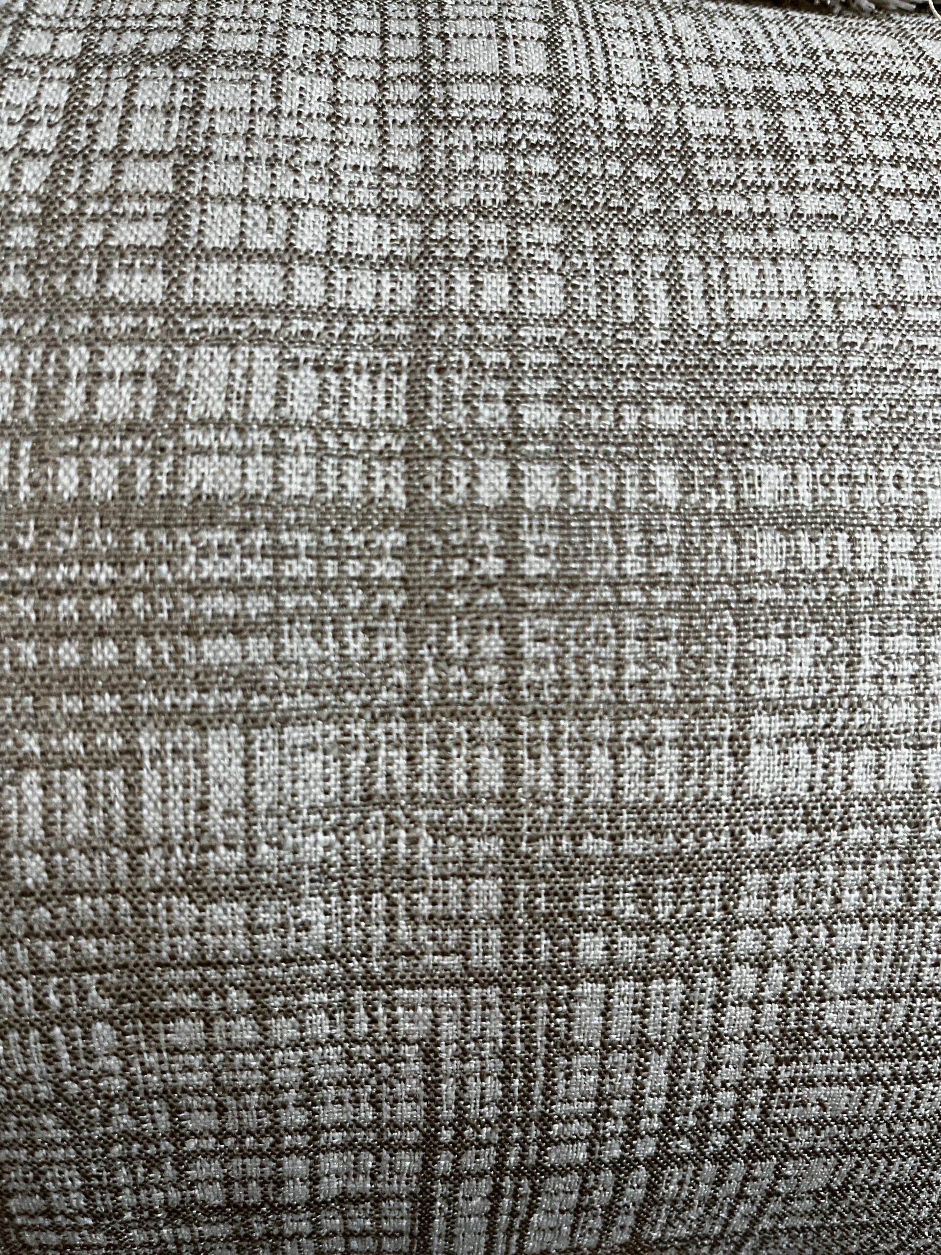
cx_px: 470
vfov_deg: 67.3
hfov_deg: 53.1
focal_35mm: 26
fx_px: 942
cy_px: 628
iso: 250
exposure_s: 1/50
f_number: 1.6
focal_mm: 5.1
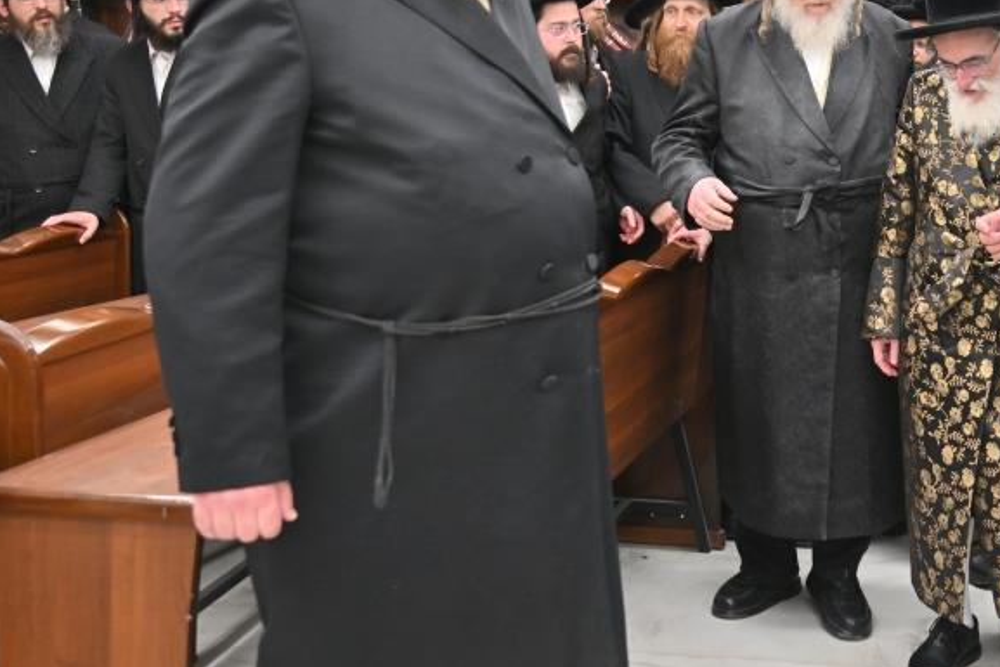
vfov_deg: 24.3
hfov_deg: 34.9
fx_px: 1528
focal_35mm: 55
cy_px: 143
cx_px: 827
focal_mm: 31
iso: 500
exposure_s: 1/250
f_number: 4
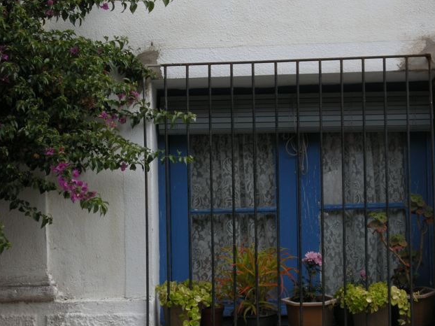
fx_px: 1859
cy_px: 206
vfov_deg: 10.0
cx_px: 221
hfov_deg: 13.3
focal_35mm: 148
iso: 64
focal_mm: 24.5
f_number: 5.6
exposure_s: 1/250
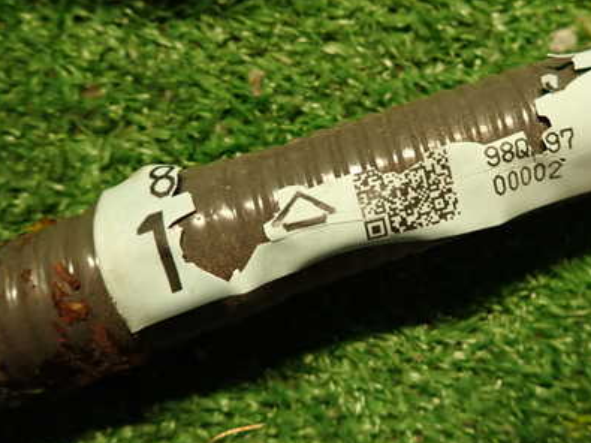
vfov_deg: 37.7
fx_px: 649
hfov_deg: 48.3
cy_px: 199
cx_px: 386
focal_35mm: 38
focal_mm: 4.5
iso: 250
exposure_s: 1/30
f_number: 2
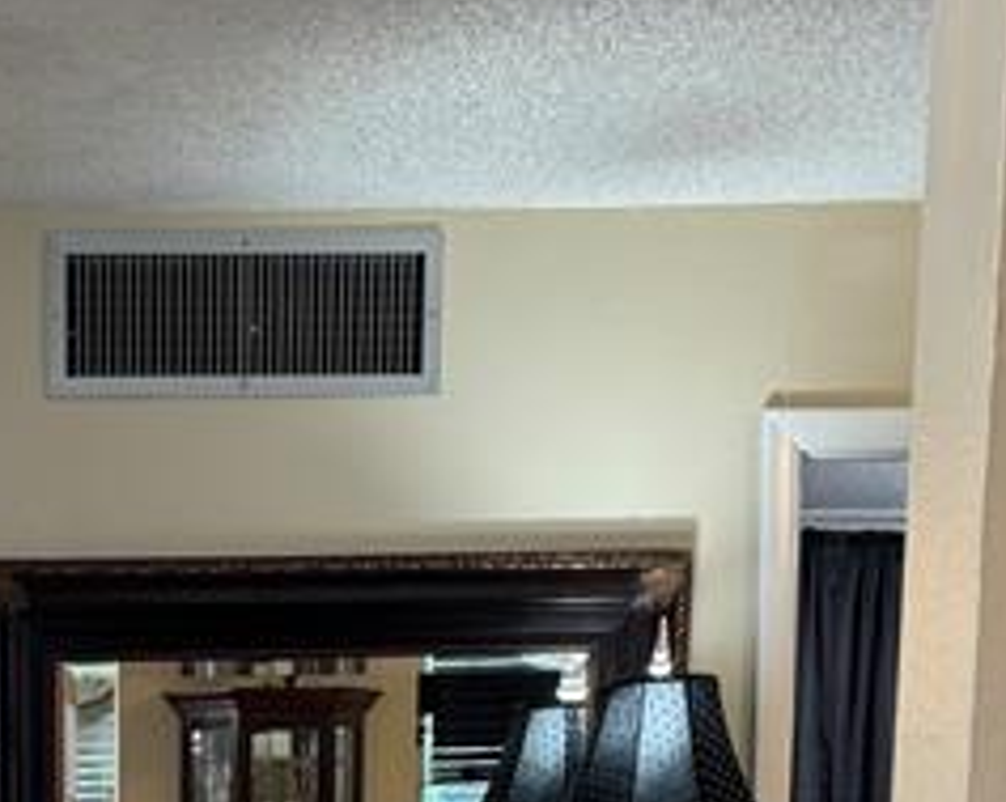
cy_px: 1315
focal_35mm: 76
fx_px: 2260
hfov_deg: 24.0
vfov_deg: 17.4
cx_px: 13
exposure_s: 1/60
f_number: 1.78
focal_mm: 6.76
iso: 200
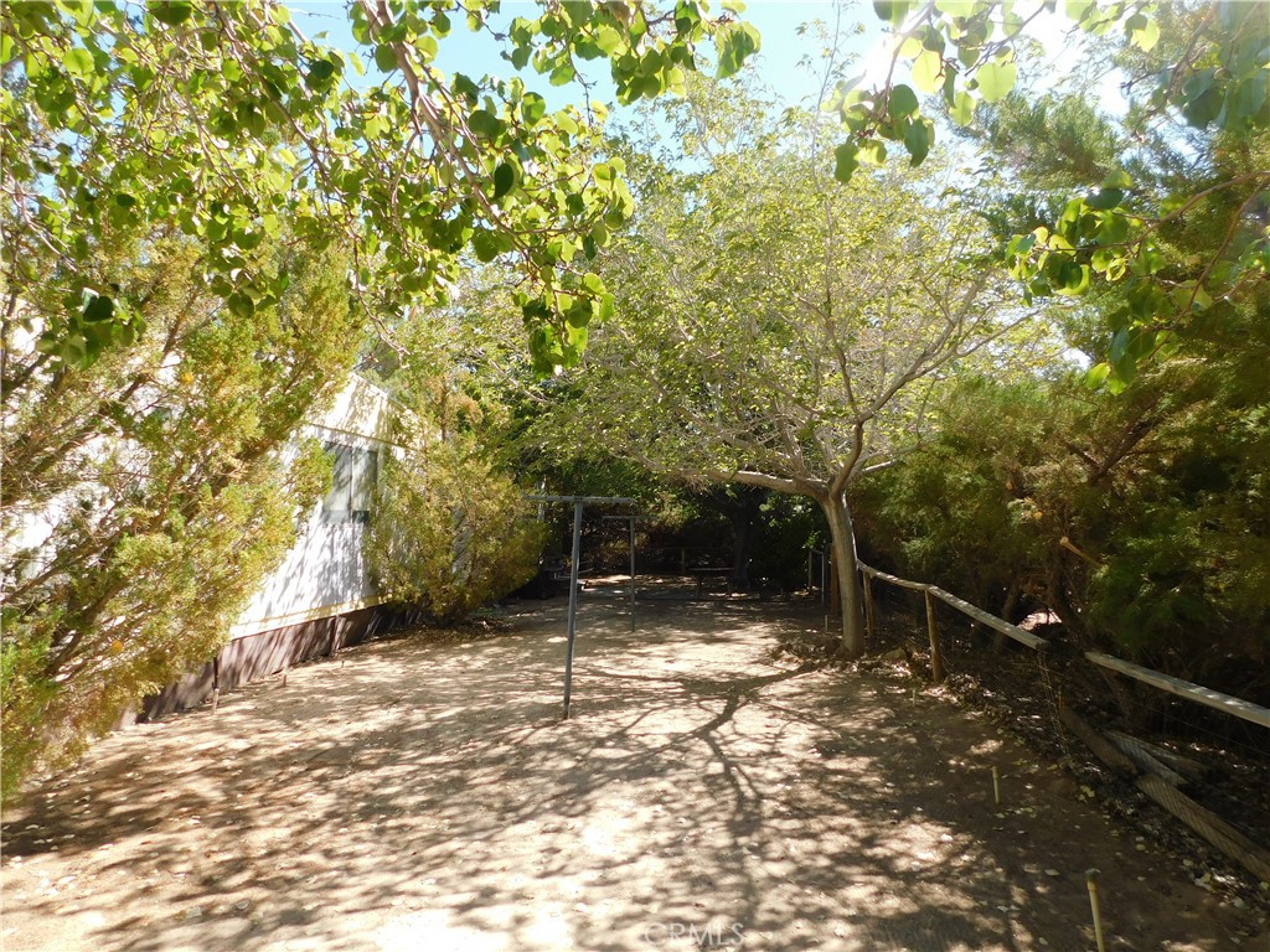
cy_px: 476
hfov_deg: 73.9
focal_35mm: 23
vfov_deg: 58.9
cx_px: 635
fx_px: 844
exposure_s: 1/500
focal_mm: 4
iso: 125
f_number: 3
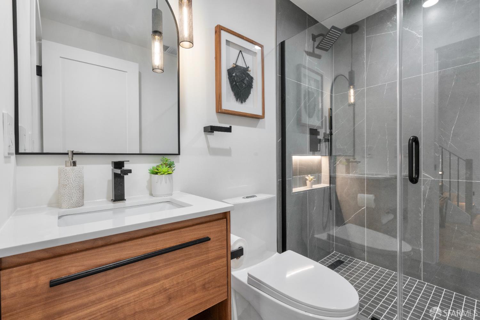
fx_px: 213
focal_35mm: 16
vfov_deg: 73.7
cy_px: 160
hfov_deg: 96.7
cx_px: 240
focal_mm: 16
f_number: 10
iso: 640
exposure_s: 1/6
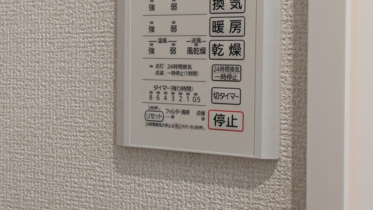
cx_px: 191
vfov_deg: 20.6
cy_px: 69
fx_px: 574
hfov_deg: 36.0
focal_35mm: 58
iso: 81
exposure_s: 1/24
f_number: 1.89
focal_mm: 5.43
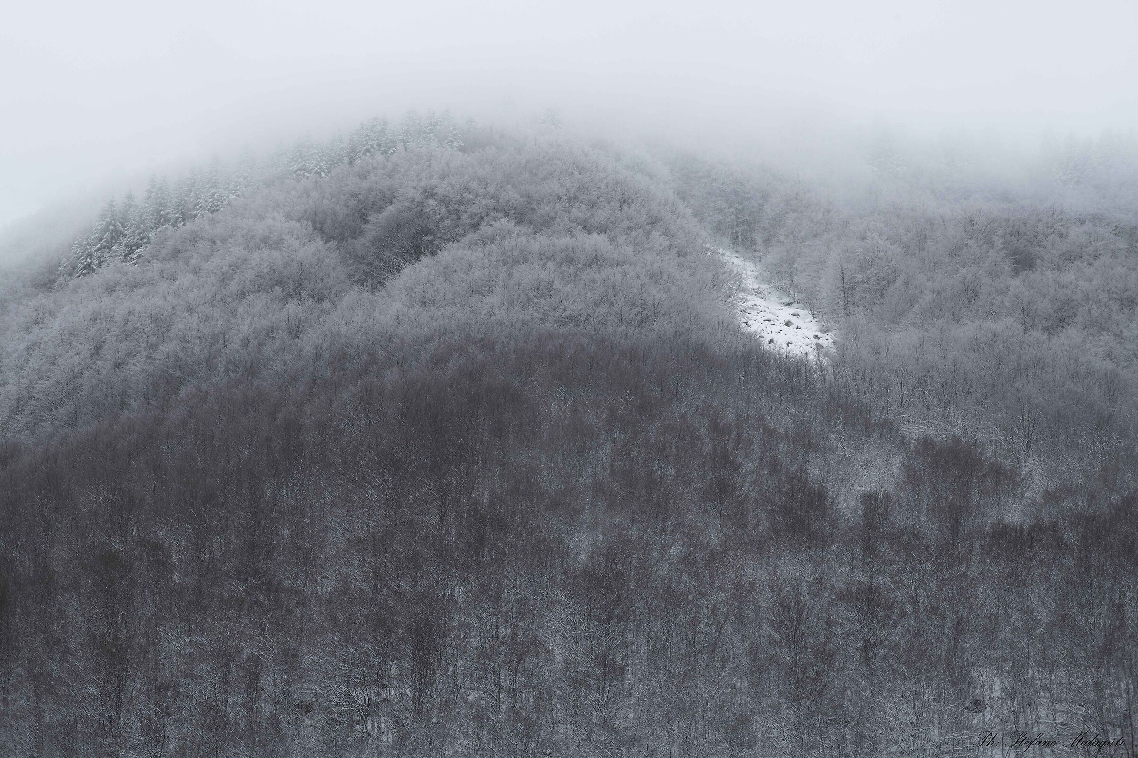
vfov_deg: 6.9
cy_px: 379
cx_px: 569
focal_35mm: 200
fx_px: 6322
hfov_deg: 10.3
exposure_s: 1/50
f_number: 11
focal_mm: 200
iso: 200
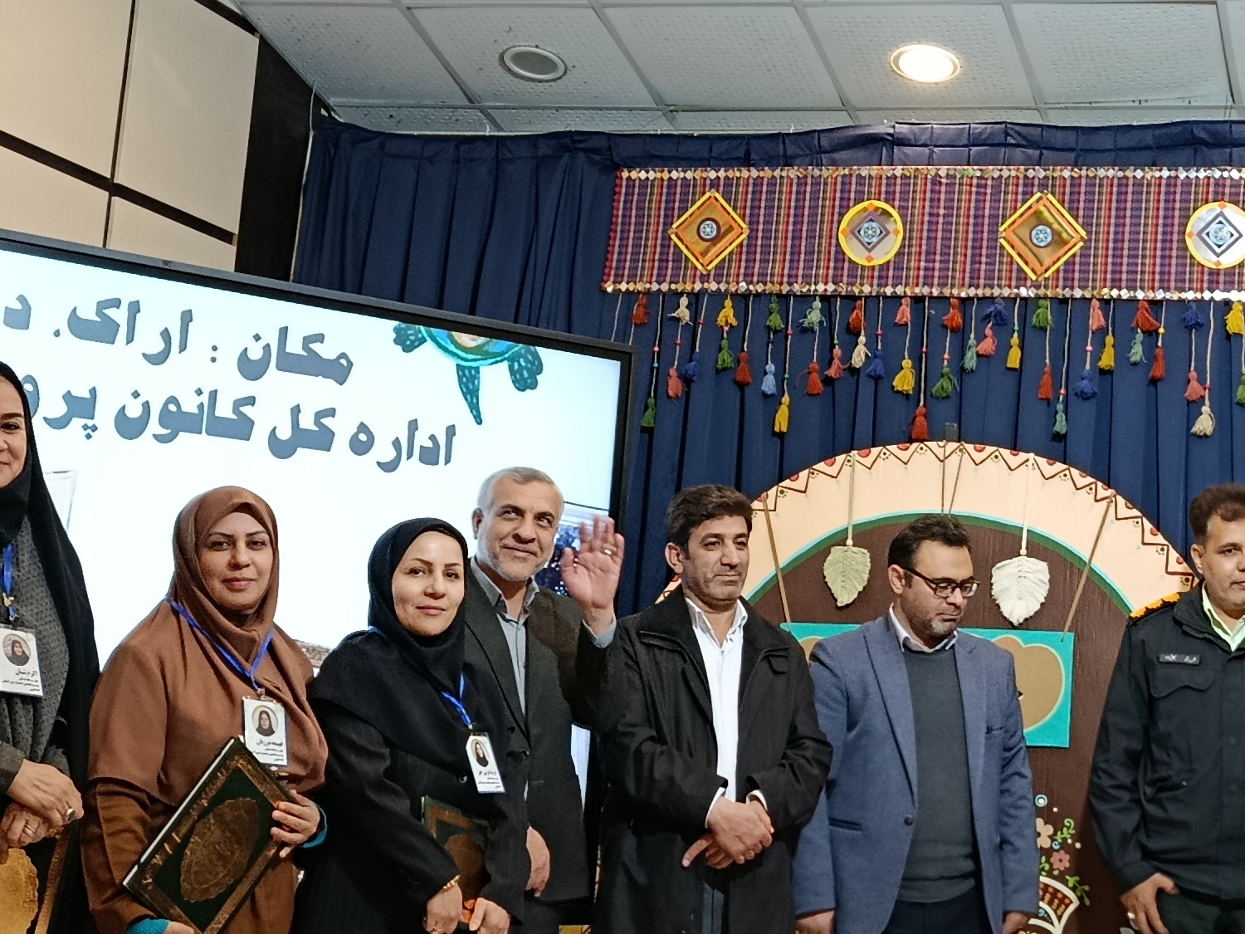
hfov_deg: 29.5
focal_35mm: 64
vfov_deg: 22.9
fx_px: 2302
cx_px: 1028
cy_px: 378
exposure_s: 1/100
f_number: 1.7
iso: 1115
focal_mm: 5.24
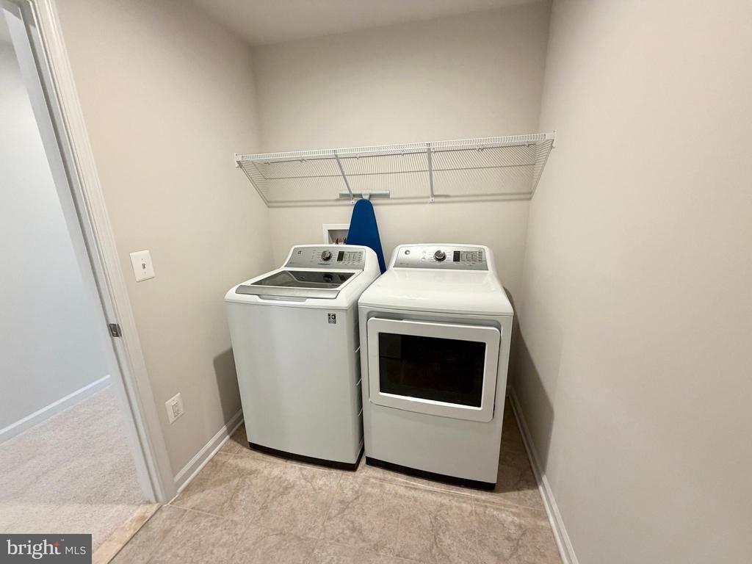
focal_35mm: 14
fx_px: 304
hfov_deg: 102.1
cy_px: 282
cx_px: 376
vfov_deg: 85.7
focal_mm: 2.22
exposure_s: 1/60
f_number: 2.2
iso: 250
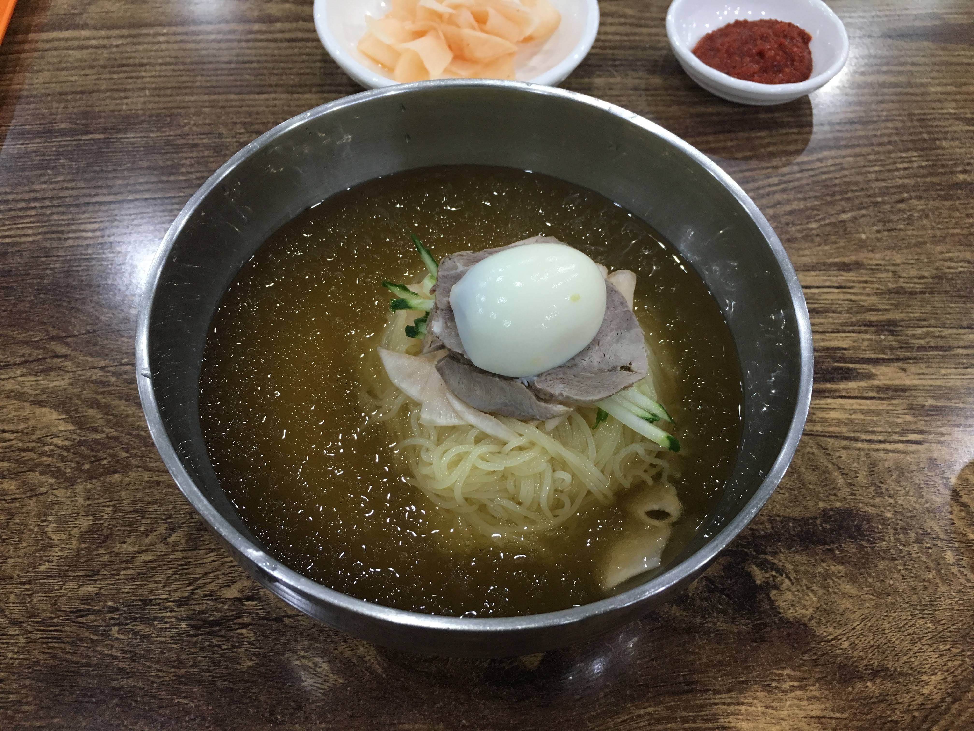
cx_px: 487
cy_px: 366
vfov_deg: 48.2
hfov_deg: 61.7
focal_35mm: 29
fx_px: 816
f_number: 2.2
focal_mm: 4.15
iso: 100
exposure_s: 1/30
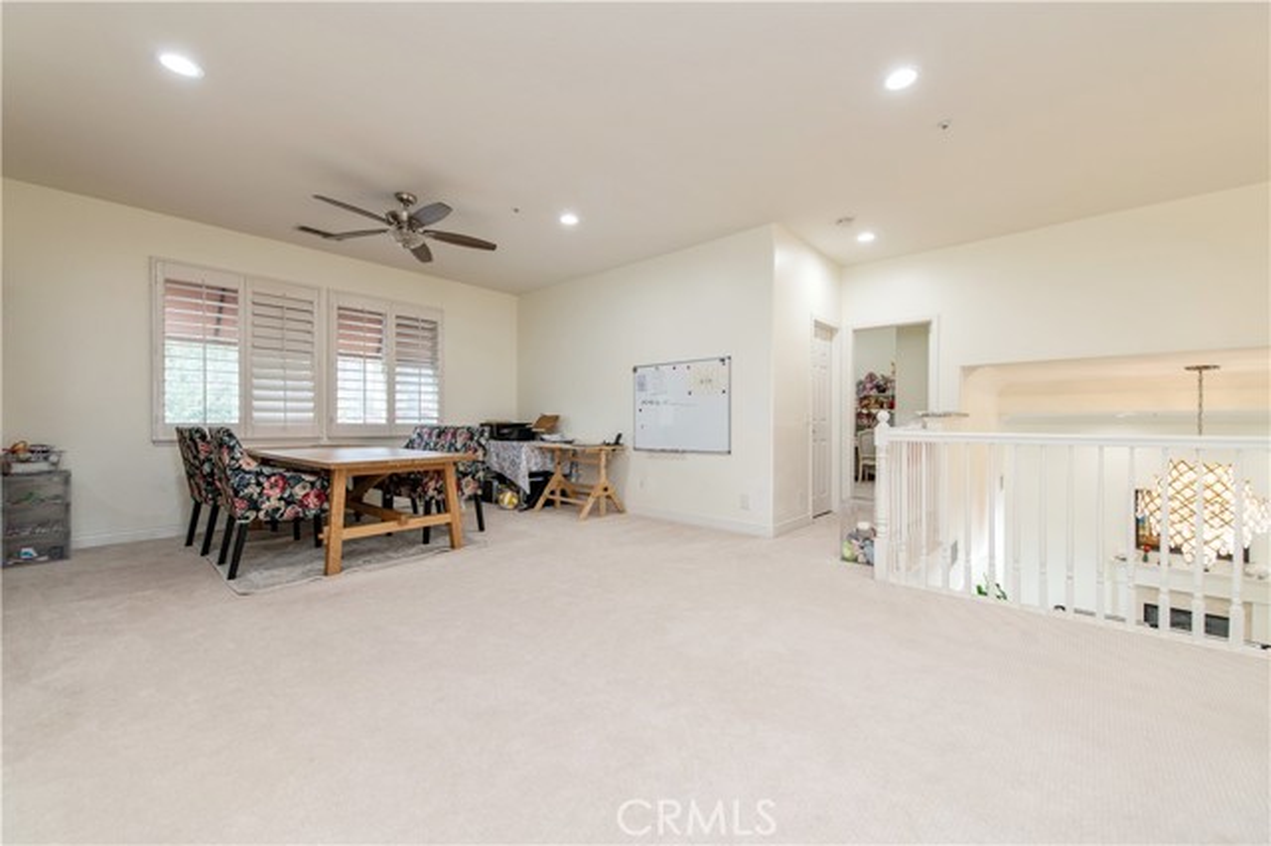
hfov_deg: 104.3
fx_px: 494
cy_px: 423
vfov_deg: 81.1
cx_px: 636
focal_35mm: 14
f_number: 4
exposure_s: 1/60
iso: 450
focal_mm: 14
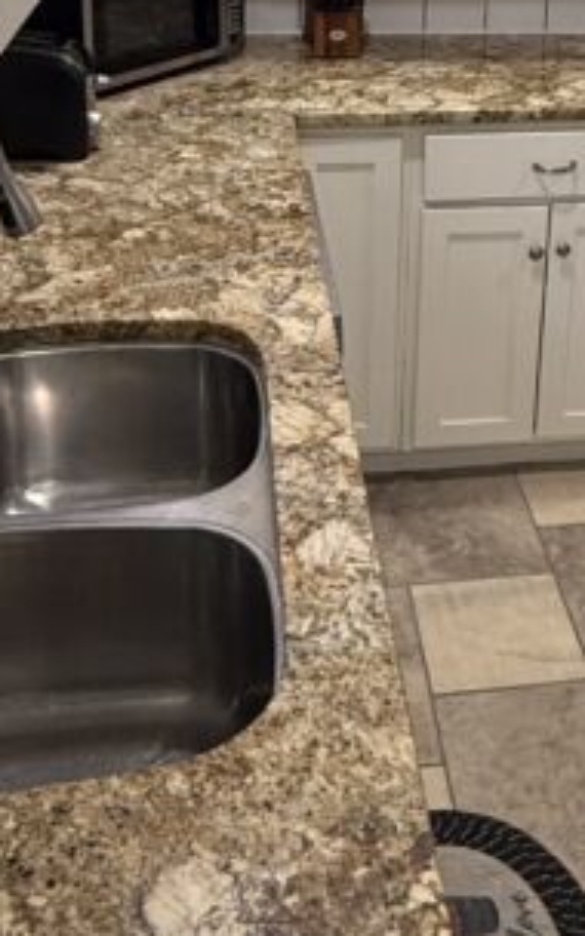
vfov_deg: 37.9
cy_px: 114
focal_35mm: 50
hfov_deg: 25.5
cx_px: 443
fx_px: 1275
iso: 320
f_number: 2.2
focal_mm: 2.22
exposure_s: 1/120
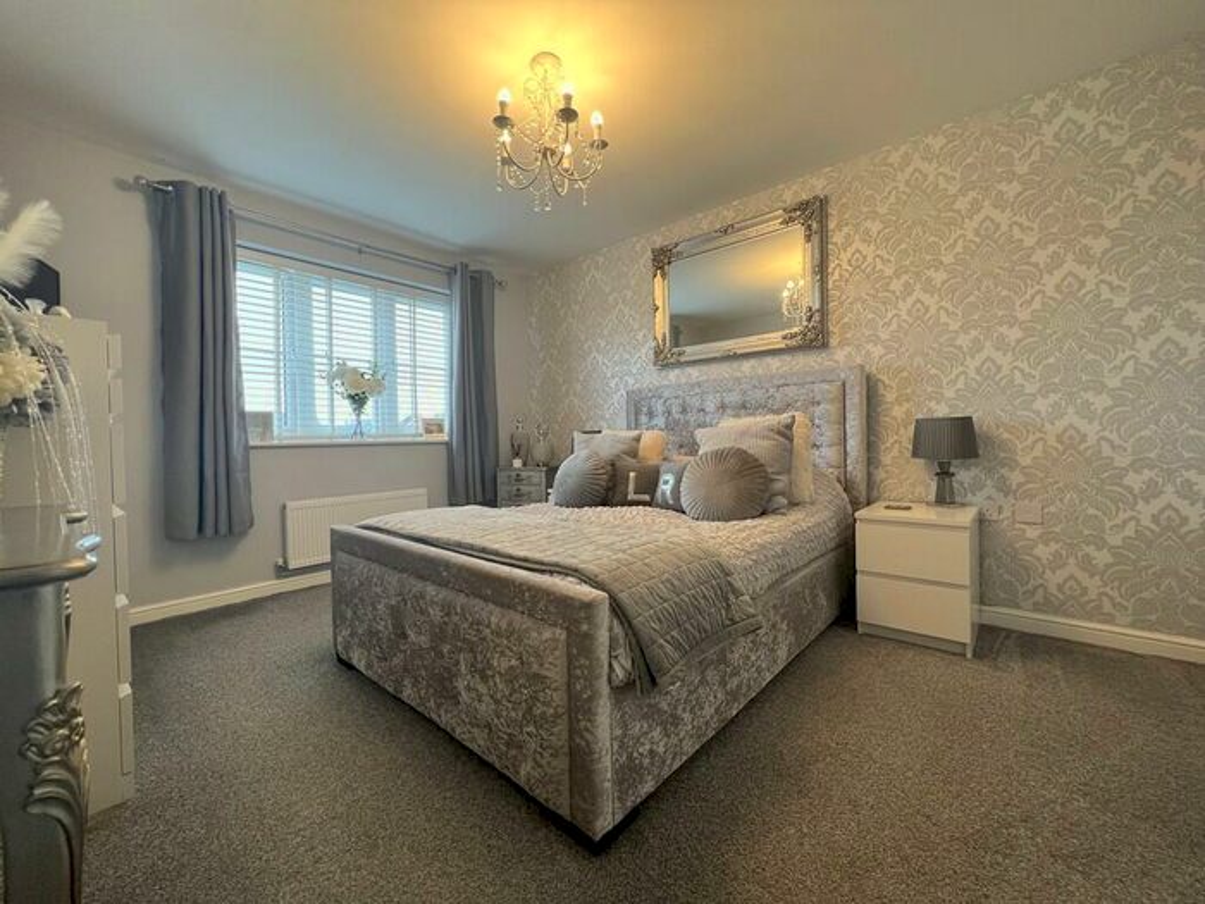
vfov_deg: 89.9
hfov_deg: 106.2
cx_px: 602
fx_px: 453
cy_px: 452
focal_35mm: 13
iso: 200
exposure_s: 1/100
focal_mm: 1.57
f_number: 1.8
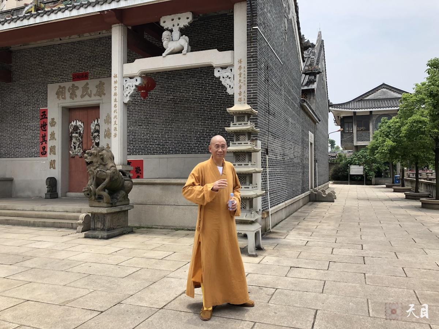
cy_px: 164
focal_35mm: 28
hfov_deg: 63.4
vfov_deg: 49.7
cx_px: 220
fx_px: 355
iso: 20
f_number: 1.8
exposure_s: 1/1372
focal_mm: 3.99
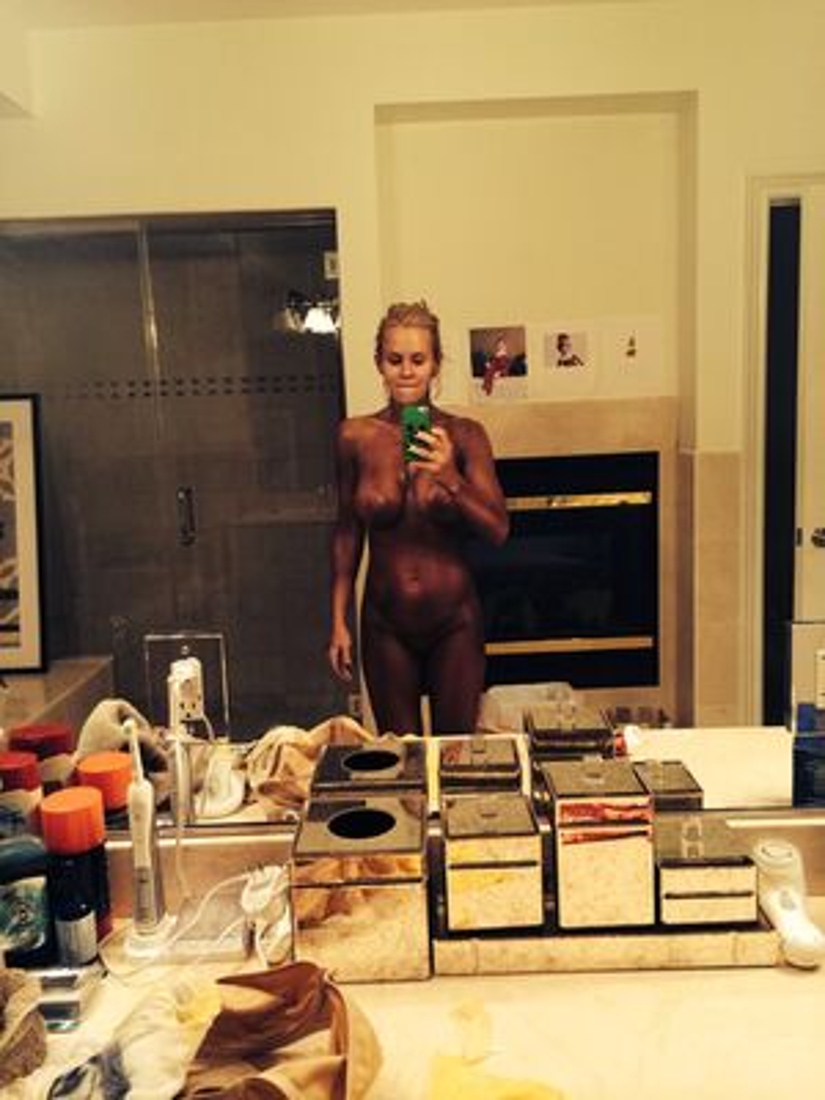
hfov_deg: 46.8
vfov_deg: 60.0
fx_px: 953
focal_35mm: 30
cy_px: 550
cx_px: 412
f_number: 2.2
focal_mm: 4.12
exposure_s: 1/30
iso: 125
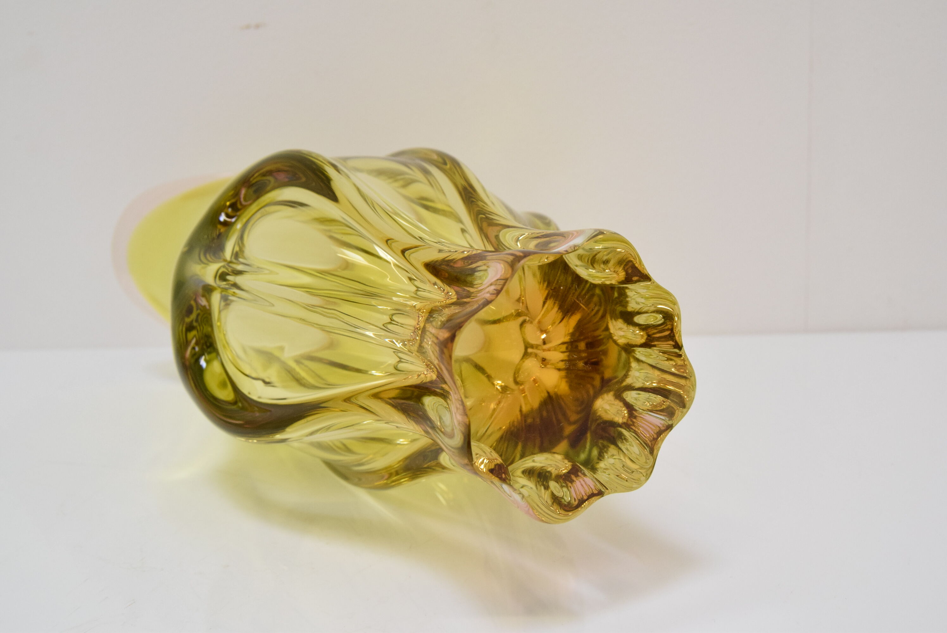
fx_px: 1027
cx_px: 474
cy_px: 316
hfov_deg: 49.5
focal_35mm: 39
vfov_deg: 34.3
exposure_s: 1/250
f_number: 8
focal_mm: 26
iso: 1600
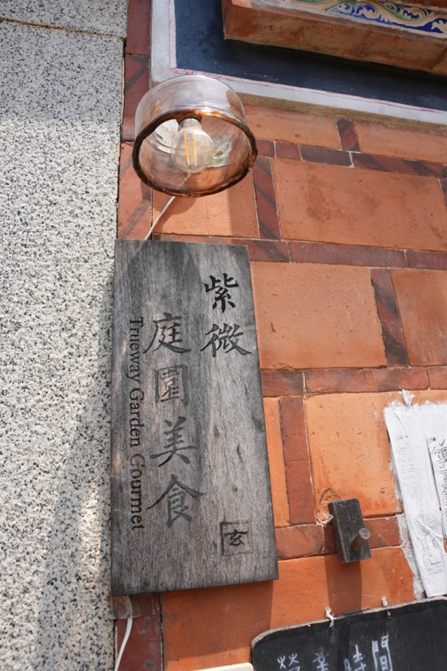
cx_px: 224
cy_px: 336
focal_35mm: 25
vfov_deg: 71.3
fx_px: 467
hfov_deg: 51.1
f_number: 8
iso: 1250
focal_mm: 25.1
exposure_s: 1/2000
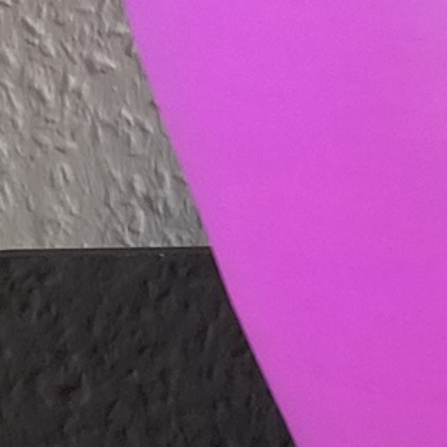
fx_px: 2381
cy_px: -148
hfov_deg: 10.0
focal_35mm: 163
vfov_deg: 10.5
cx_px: 875
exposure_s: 1/87
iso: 80
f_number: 1.8
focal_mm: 3.99
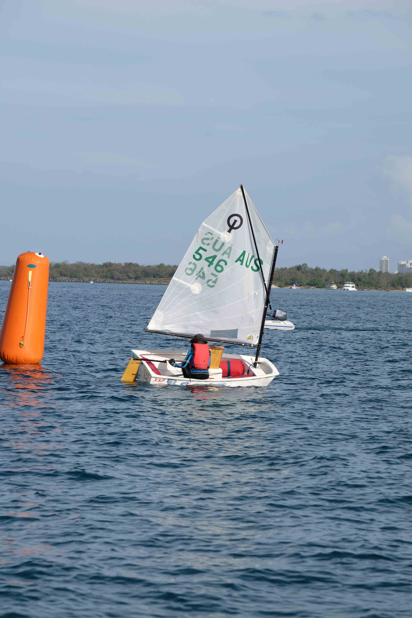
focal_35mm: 140
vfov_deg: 14.7
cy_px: 309
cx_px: 206
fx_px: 2403
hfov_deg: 9.8
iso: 200
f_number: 10
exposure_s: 1/350
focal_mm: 93.2
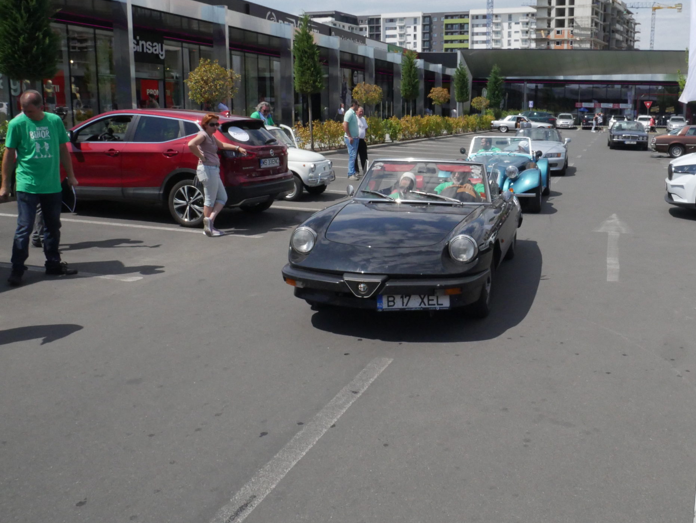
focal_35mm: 33
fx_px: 664
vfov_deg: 42.9
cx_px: 472
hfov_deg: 54.1
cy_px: 226
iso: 1600
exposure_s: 1/3200
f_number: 10
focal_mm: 12
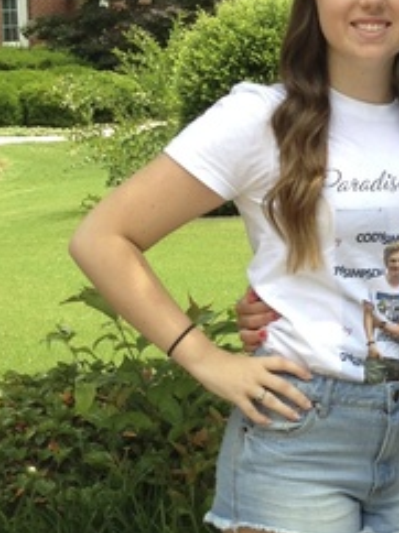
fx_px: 2017
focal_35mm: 131
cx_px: 611
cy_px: 286
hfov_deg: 10.9
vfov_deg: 15.1
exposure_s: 1/404
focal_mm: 4.13
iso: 50
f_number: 2.4
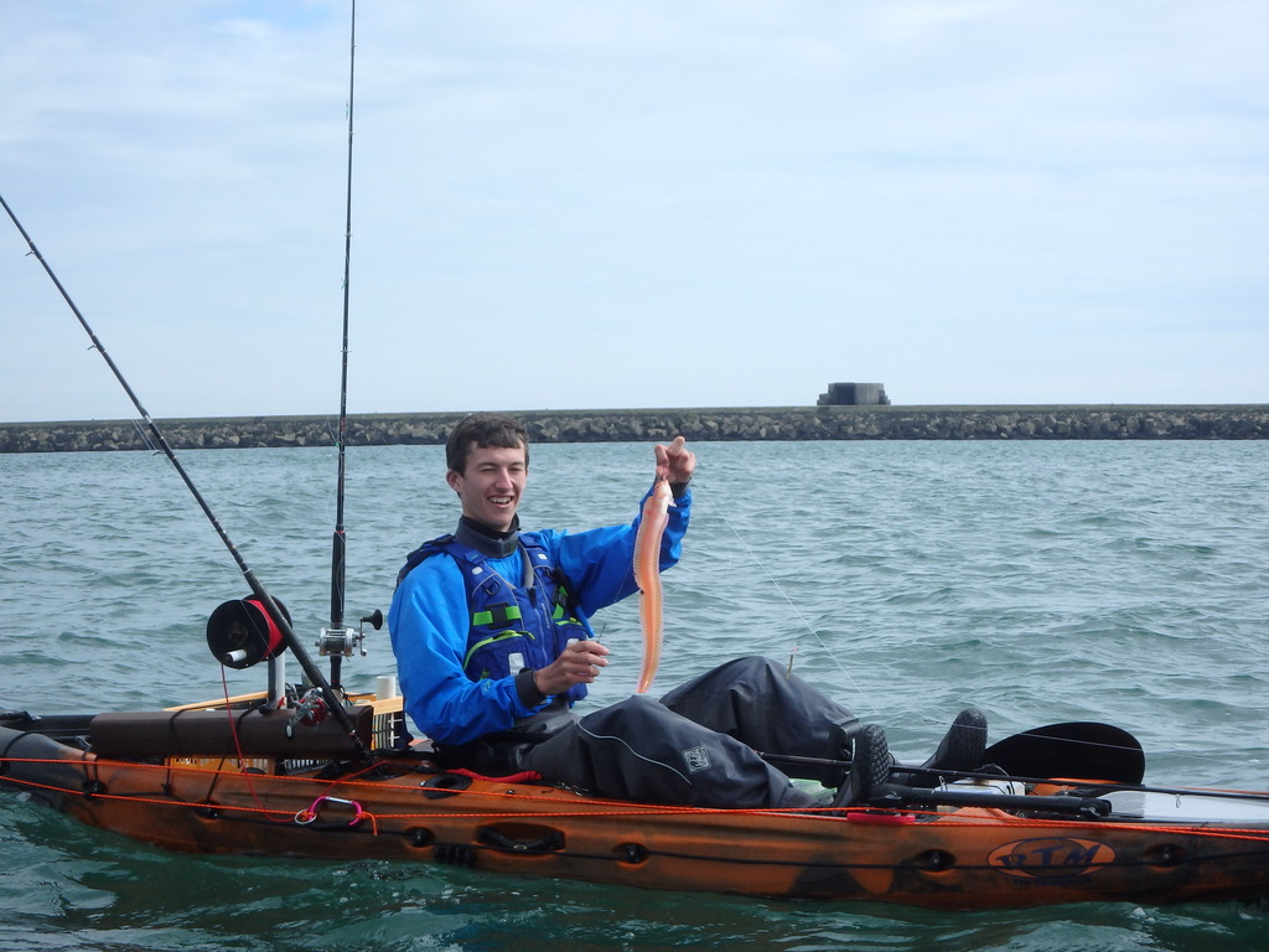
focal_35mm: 71
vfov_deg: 20.7
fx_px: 2603
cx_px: 634
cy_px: 476
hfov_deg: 27.4
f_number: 5.1
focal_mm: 12.6
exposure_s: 1/640
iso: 125
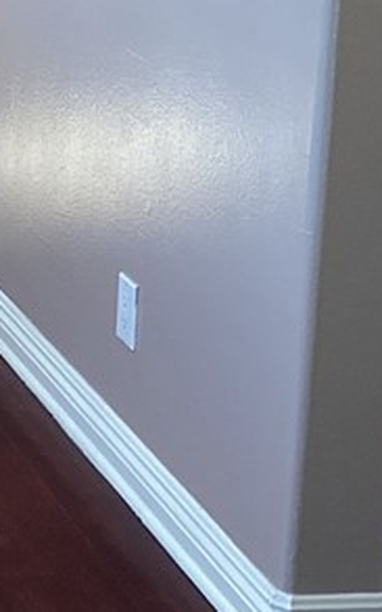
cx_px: -628
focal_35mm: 115
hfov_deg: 9.6
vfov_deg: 17.3
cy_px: -113
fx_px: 1917
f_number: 2.4
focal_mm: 3.3
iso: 64
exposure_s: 1/50
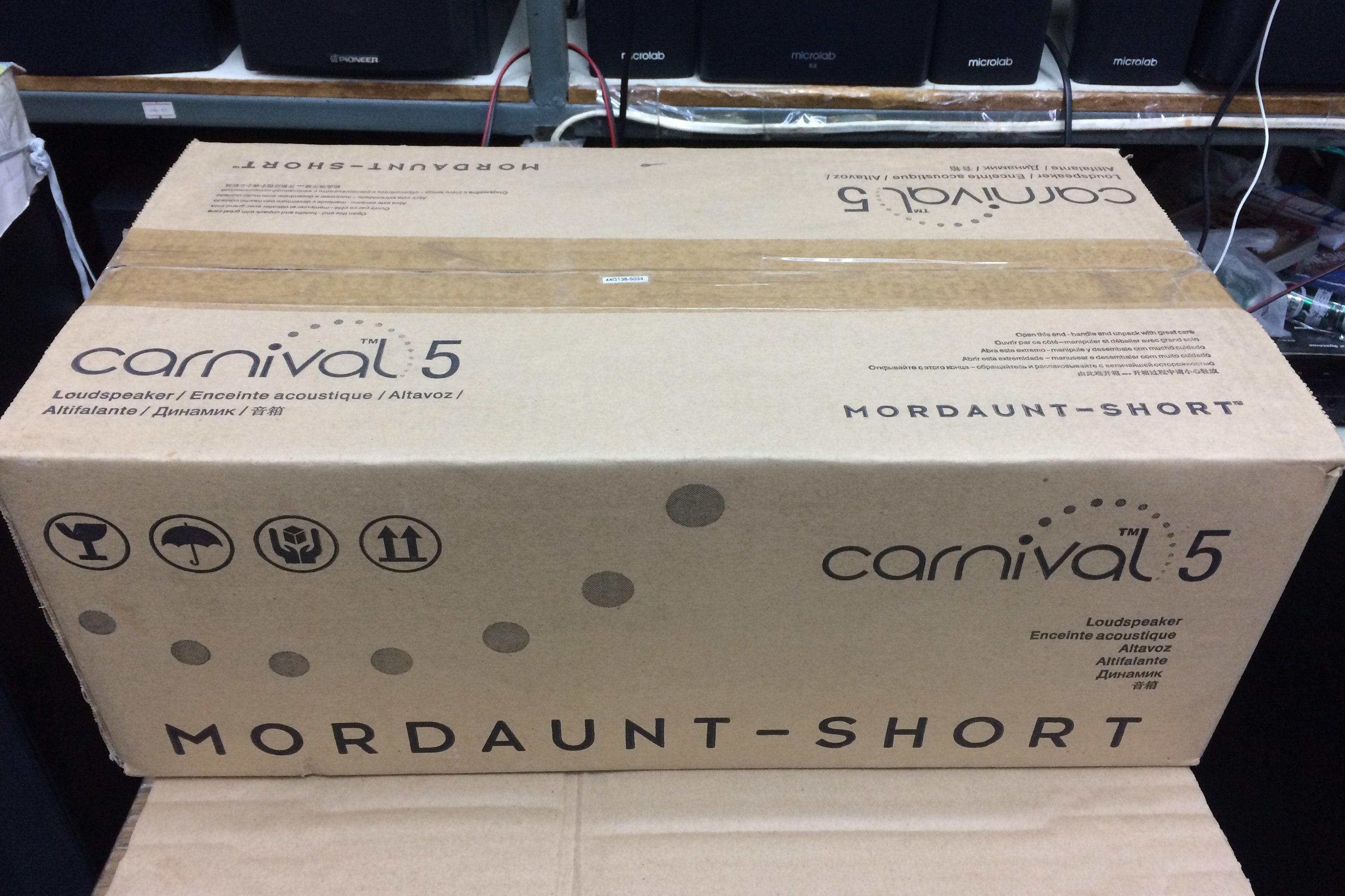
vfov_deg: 42.3
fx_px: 1158
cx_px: 674
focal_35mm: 31
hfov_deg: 60.3
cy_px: 428
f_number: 2.2
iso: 80
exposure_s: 1/33
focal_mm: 4.15
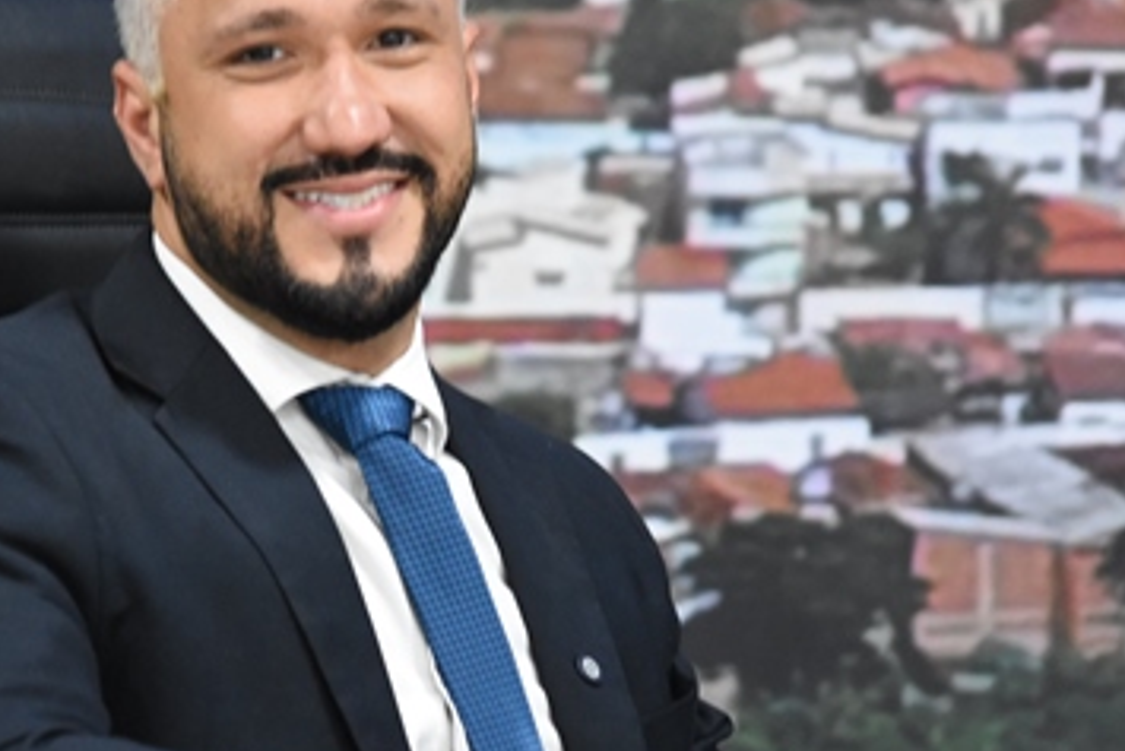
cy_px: 401
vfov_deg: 3.6
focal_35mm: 379
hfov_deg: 5.4
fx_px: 11848
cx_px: 434
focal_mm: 140
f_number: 4.8
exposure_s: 1/40
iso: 3200
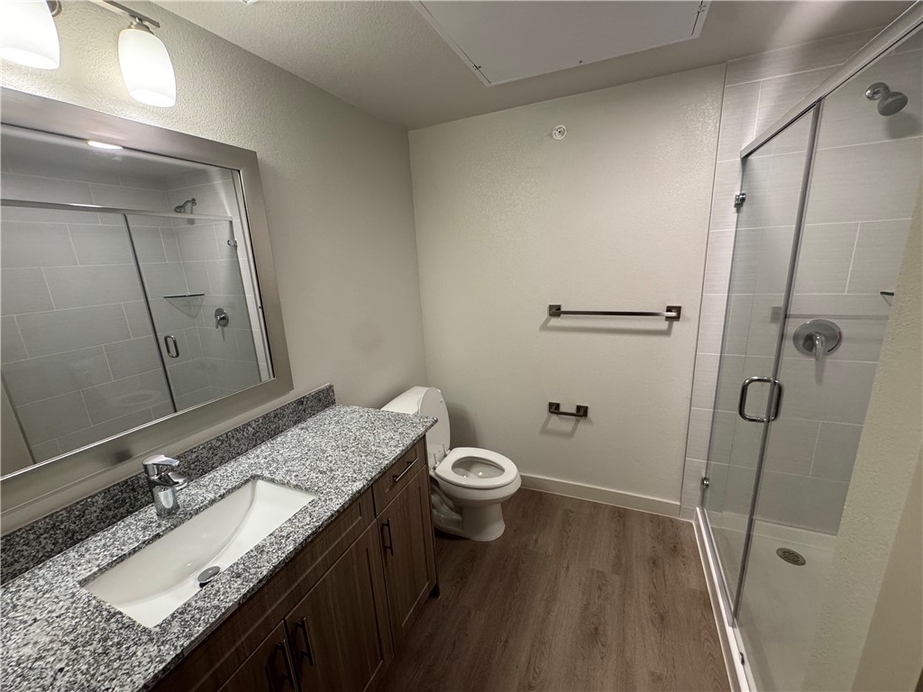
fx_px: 373
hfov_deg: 102.1
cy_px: 346
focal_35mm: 14
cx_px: 462
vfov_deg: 85.7
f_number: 2.2
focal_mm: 2.22
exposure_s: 1/120
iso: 250
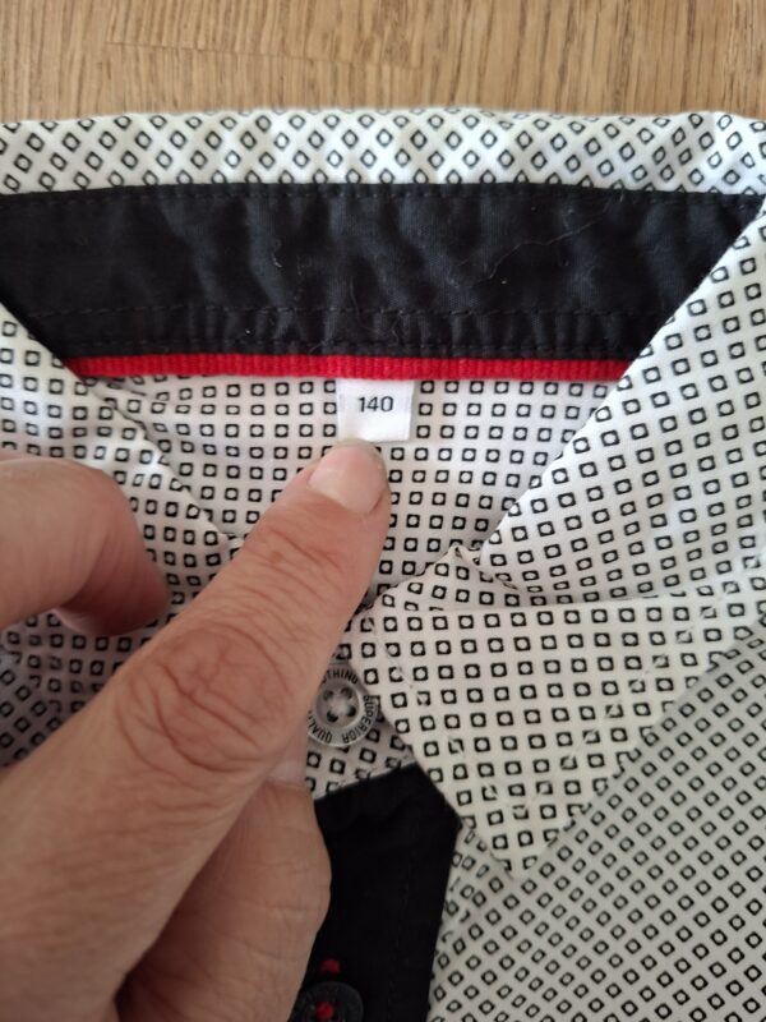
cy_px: 511
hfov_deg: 58.9
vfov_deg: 73.9
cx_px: 383
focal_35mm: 23
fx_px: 679
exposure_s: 1/33
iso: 250
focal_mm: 5.54
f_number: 1.8
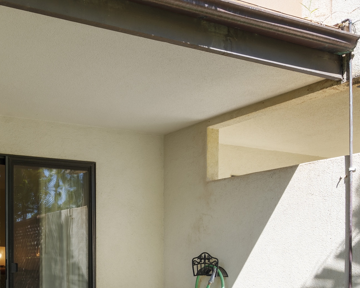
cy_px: 264
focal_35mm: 42
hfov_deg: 39.5
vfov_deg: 33.6
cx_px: 15
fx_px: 448
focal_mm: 16
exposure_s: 1/125
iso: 100
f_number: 8
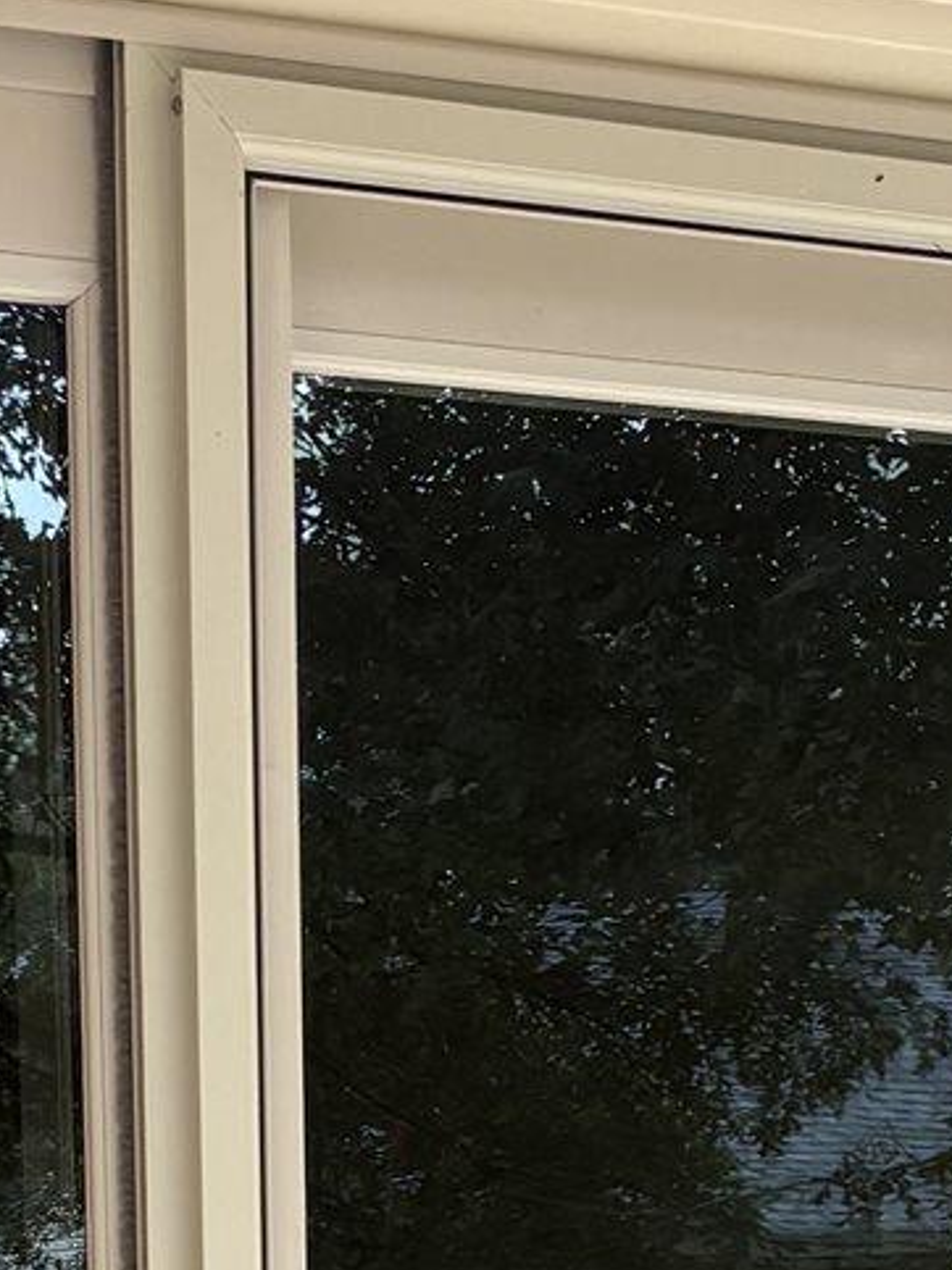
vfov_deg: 14.7
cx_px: 484
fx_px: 4549
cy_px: 1964
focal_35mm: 124
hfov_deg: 11.9
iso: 40
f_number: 1.6
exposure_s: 1/319
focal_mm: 5.96
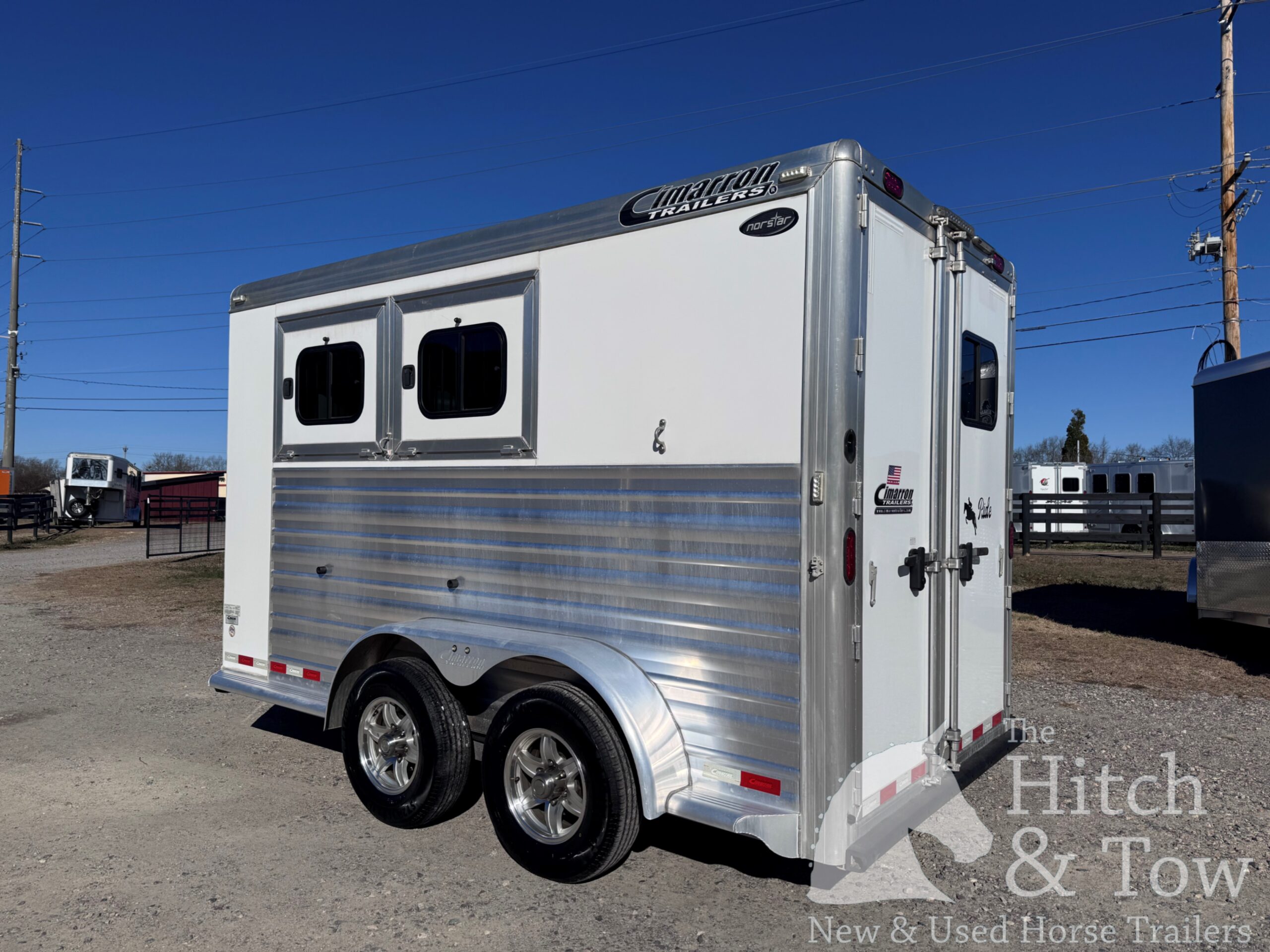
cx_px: 635
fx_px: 881
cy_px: 476
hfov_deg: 71.6
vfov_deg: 56.8
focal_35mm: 24
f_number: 1.78
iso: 64
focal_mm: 6.76
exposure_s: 1/12346
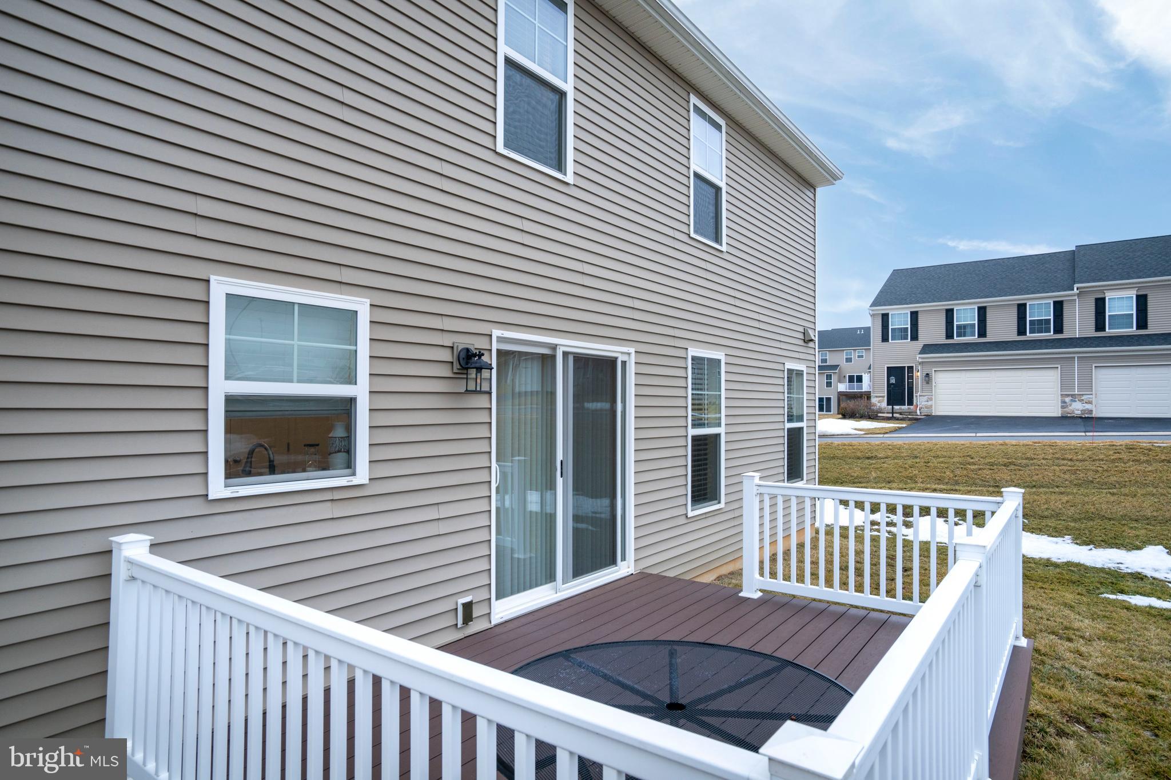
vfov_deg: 61.9
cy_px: 390
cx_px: 586
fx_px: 650
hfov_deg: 84.0
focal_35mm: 20
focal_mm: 20
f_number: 7.1
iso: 320
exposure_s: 1/125
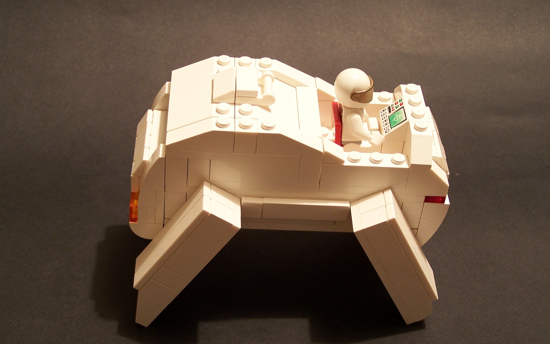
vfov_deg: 19.1
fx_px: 1019
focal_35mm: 68
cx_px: 275
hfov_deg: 30.2
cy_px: 204
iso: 80
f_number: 3.2
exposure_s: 1/2
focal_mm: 10.7
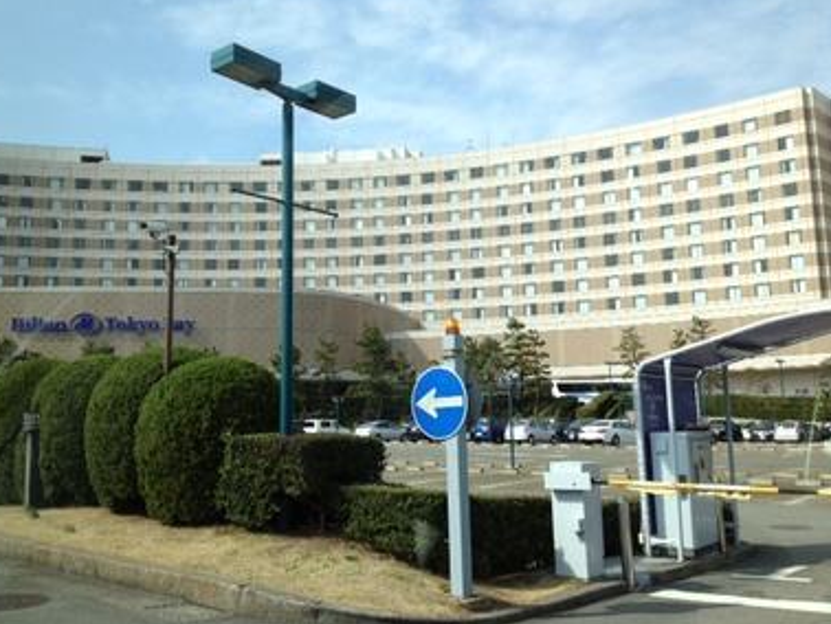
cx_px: 409
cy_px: 305
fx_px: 889
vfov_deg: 38.7
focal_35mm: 37
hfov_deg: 50.1
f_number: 2.4
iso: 50
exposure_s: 1/1126
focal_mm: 4.28
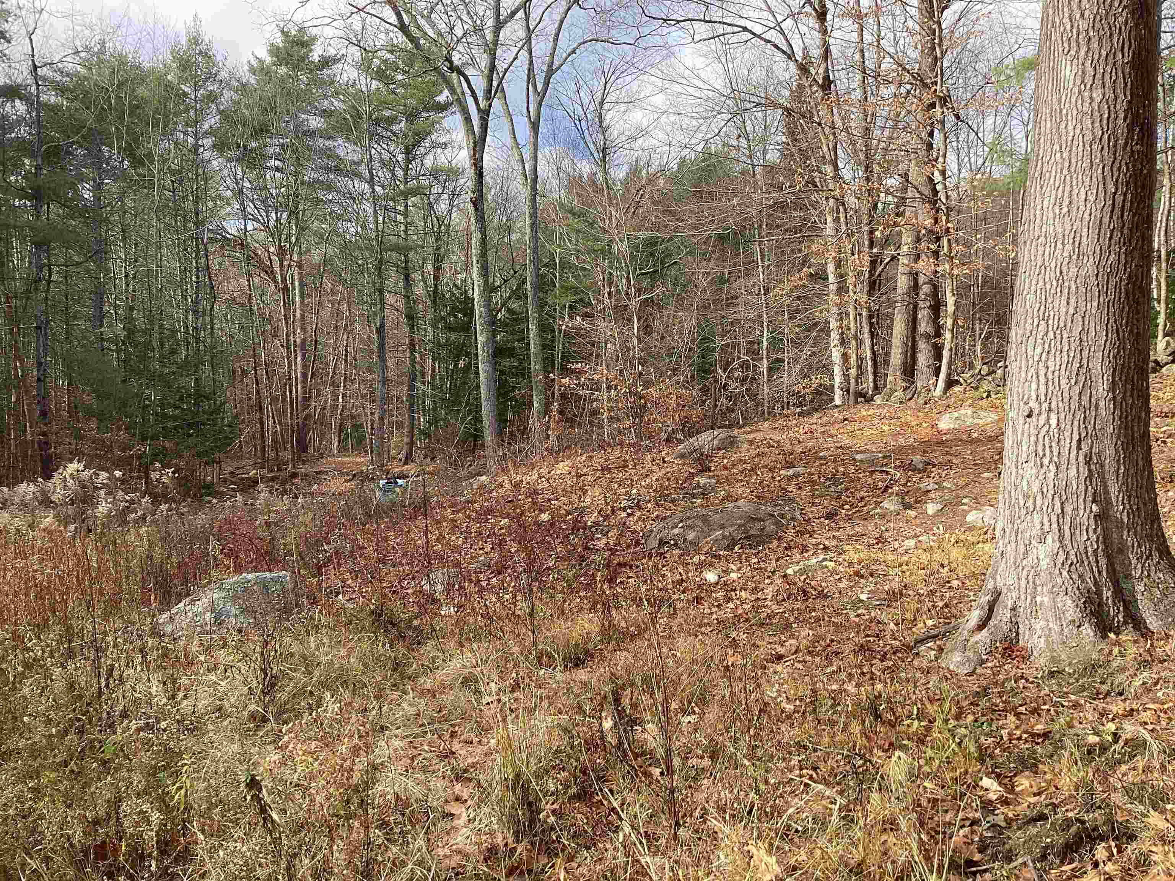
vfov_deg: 45.4
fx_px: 1052
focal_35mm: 31
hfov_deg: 58.4
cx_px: 588
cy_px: 440
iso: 25
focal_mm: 3.3
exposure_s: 1/249
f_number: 2.4
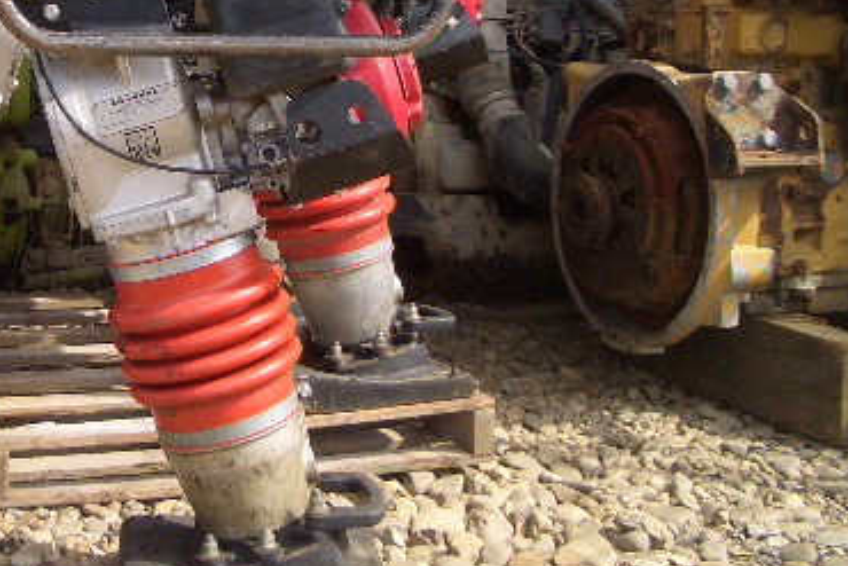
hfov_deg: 30.8
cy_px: 103
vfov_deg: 21.3
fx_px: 1485
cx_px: 121
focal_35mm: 63
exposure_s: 1/160
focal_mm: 5.8
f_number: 4.3
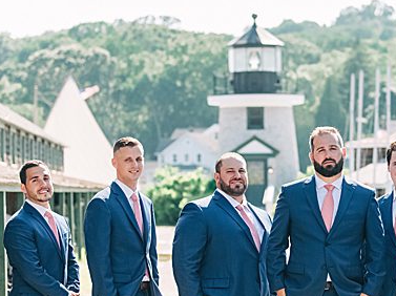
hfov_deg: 11.8
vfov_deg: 8.8
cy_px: 202
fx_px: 1920
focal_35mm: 168
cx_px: 279
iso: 400
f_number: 2.8
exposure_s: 1/2500
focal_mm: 70
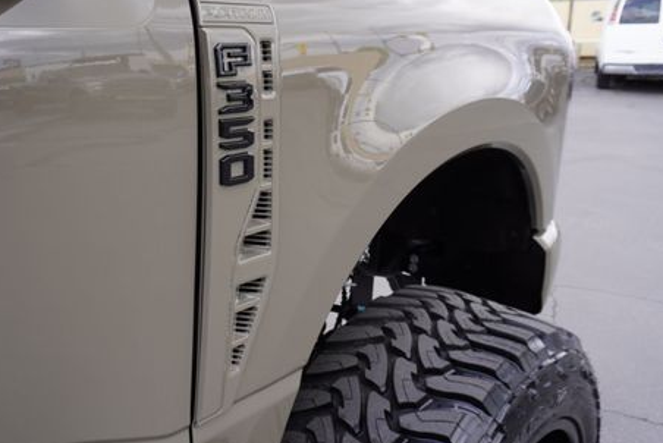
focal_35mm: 34
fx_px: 627
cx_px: 224
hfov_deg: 54.7
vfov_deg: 38.8
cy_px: 180
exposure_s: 1/80
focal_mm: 16
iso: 100
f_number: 5.6
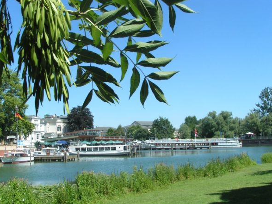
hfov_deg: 39.7
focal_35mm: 48
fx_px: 377
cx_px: 134
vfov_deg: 30.3
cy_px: 103
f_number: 5.6
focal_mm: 7.3
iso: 50
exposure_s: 1/250
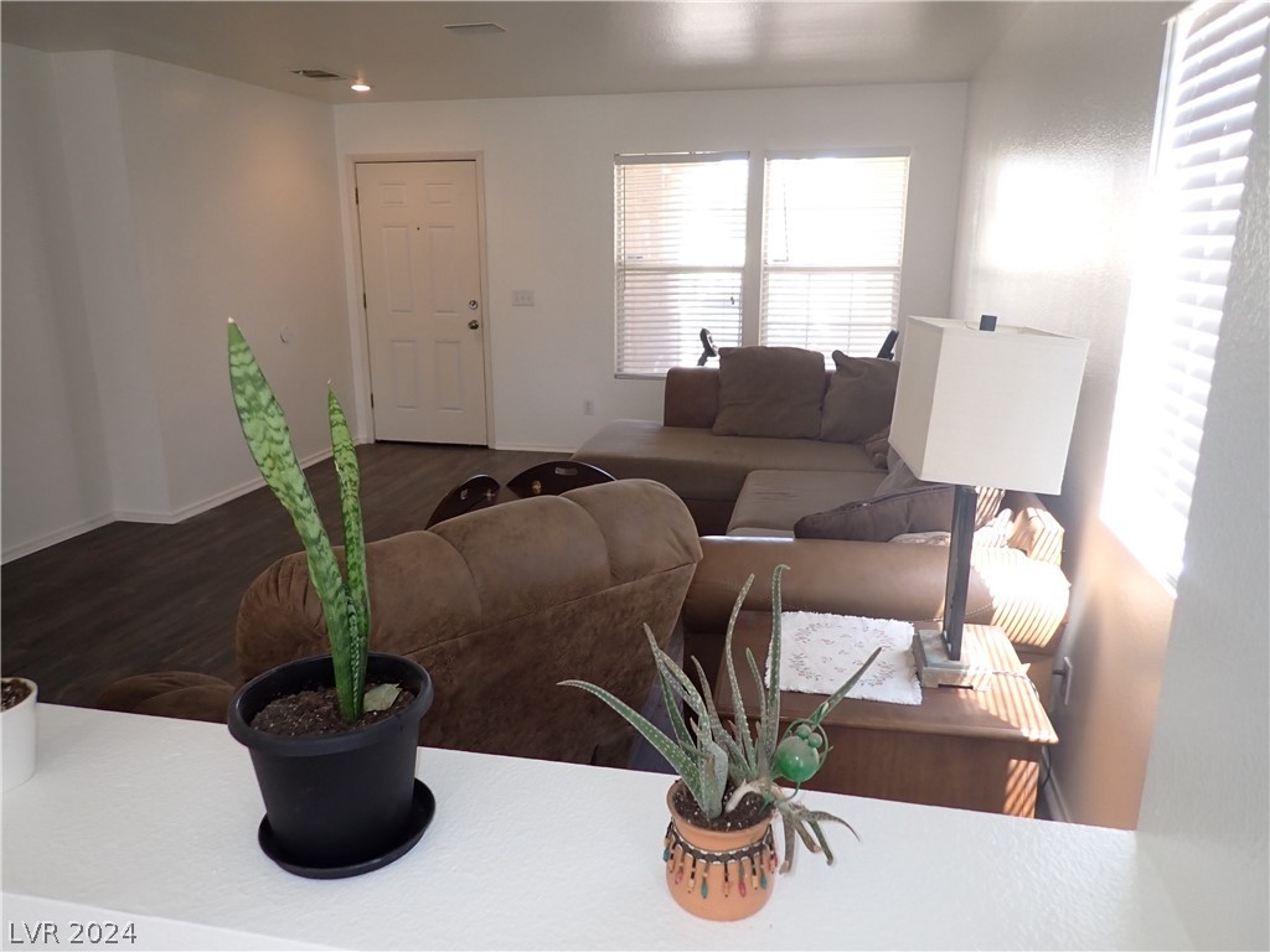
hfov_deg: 69.4
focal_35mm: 25
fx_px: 917
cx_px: 635
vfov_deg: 54.9
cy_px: 476
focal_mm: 4.5
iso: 200
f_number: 2
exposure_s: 1/100
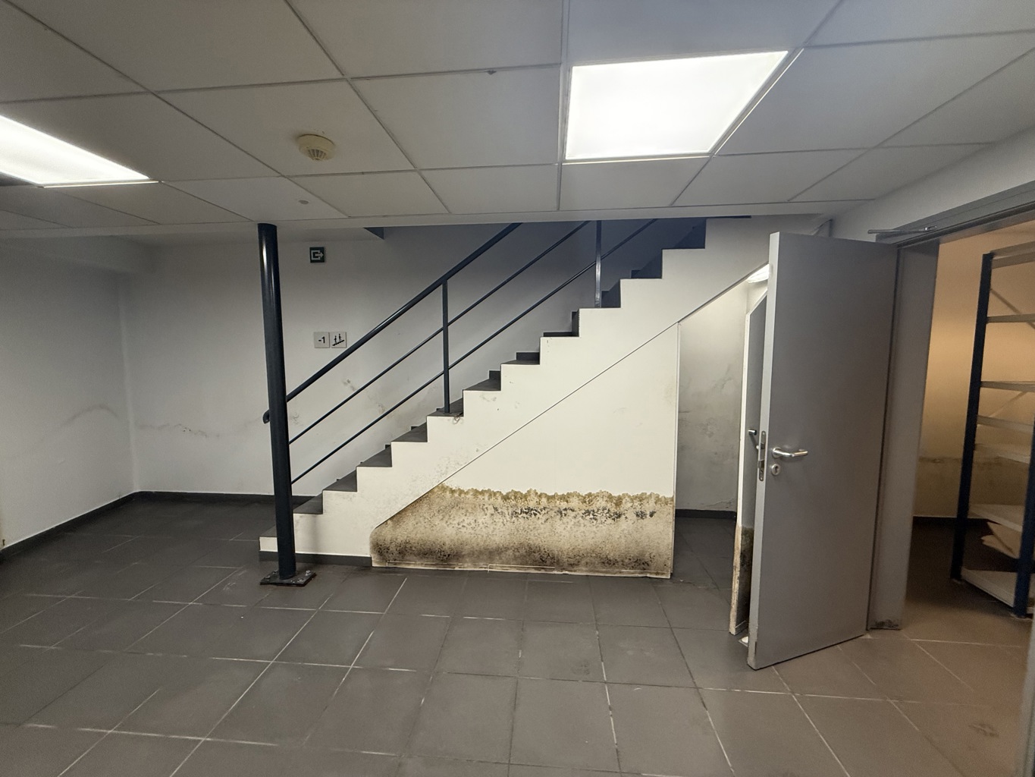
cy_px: 388
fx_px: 419
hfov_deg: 102.1
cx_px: 518
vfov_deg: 85.7
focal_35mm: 14
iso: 250
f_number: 2.2
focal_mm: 2.22
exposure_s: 1/100
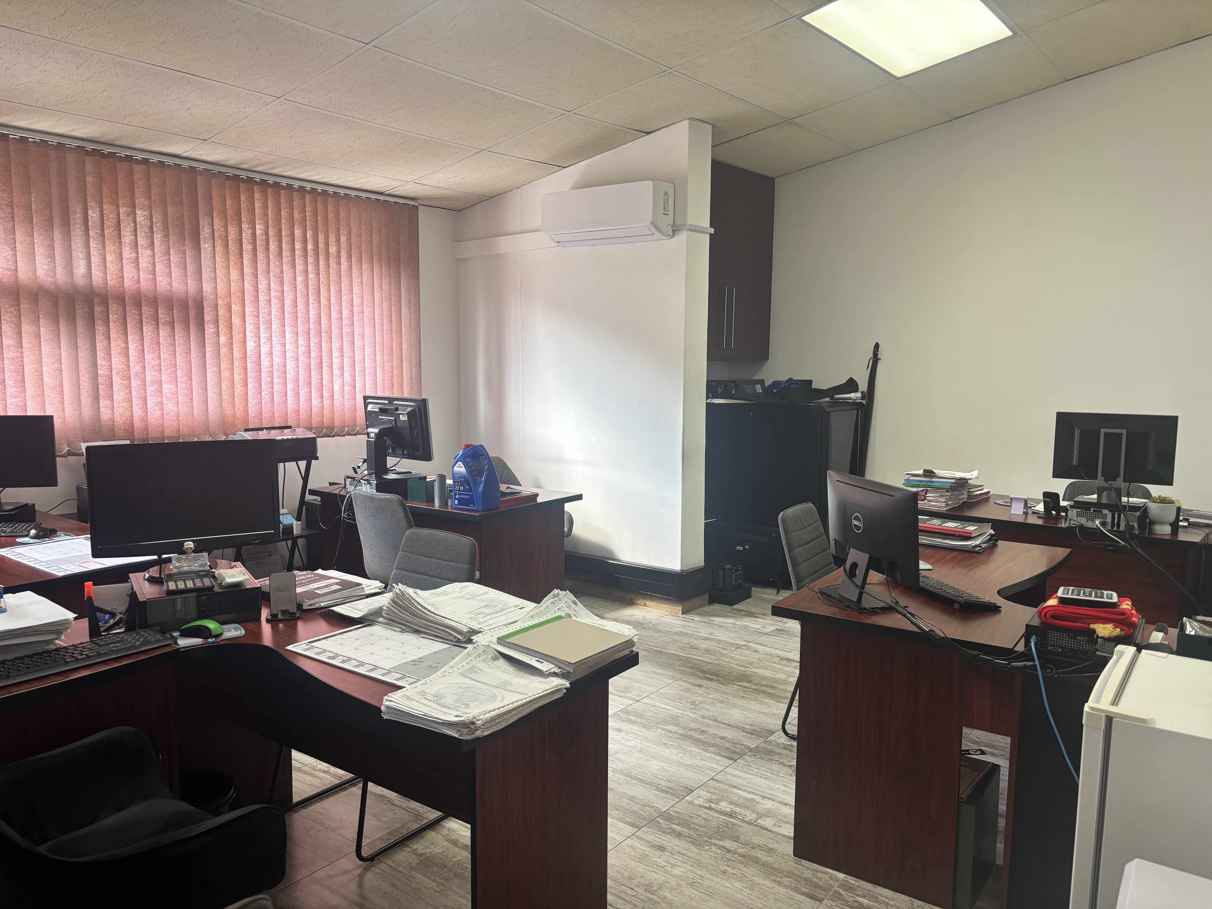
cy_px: 454
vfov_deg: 53.1
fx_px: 910
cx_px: 606
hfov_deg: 67.3
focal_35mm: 26
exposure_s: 1/100
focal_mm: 5.96
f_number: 1.6
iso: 125
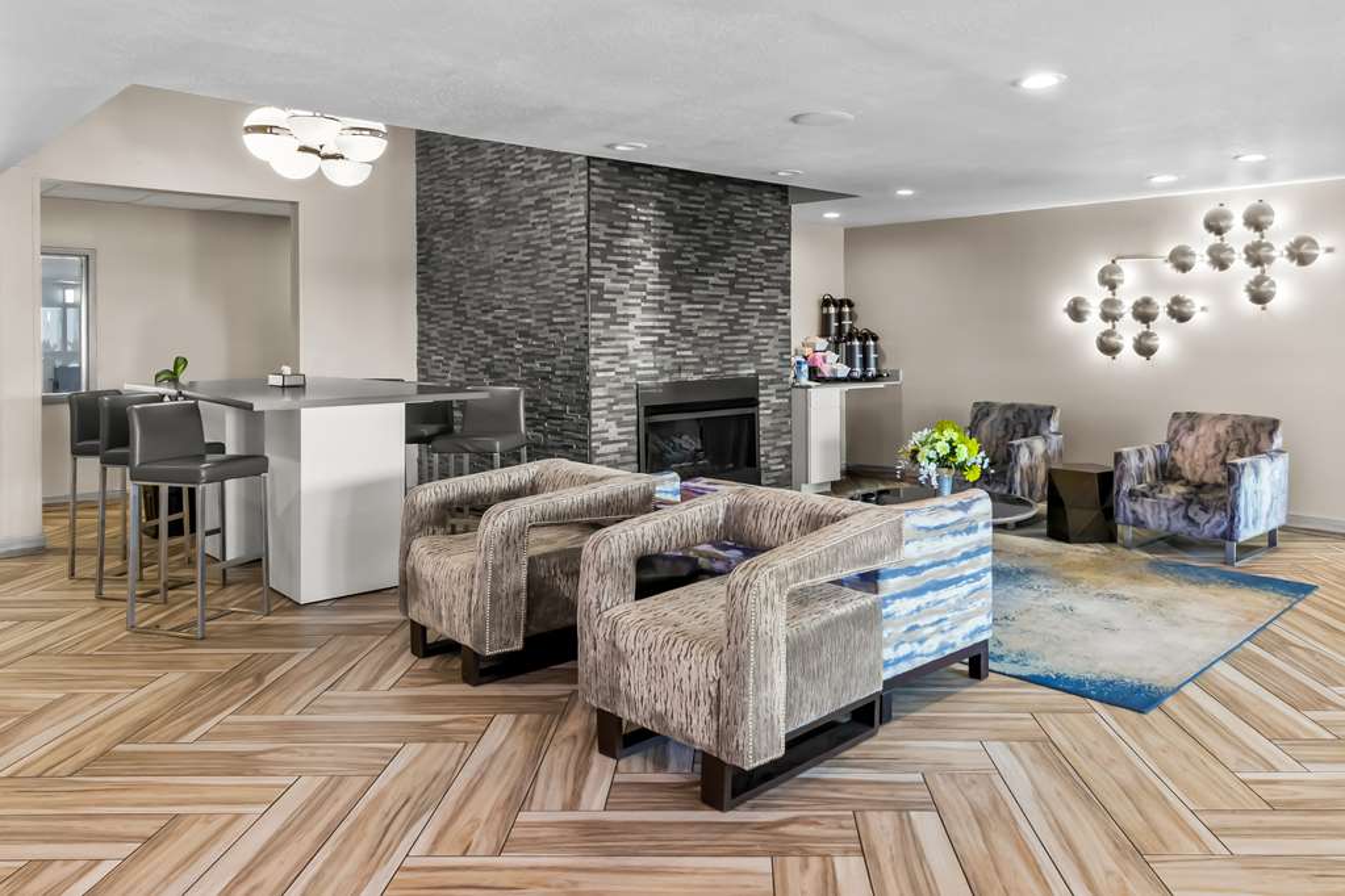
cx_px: 672
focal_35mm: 14
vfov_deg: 81.2
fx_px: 523
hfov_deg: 104.3
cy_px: 448
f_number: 8
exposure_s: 1/3
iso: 400
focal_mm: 14
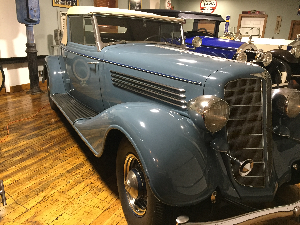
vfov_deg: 48.2
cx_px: 150
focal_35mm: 29
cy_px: 112
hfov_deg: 61.7
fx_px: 251
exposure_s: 1/30
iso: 250
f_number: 2.2
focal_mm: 4.15
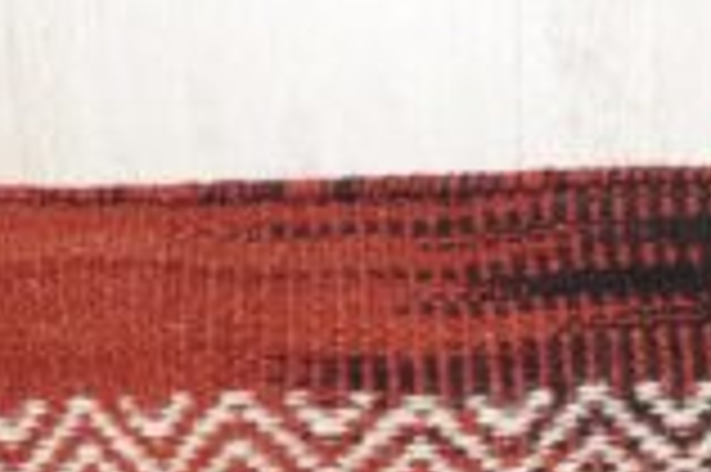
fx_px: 1795
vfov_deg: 14.3
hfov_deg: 19.2
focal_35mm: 91
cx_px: 1116
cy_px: 638
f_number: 5
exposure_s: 1/250
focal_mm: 16
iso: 1600
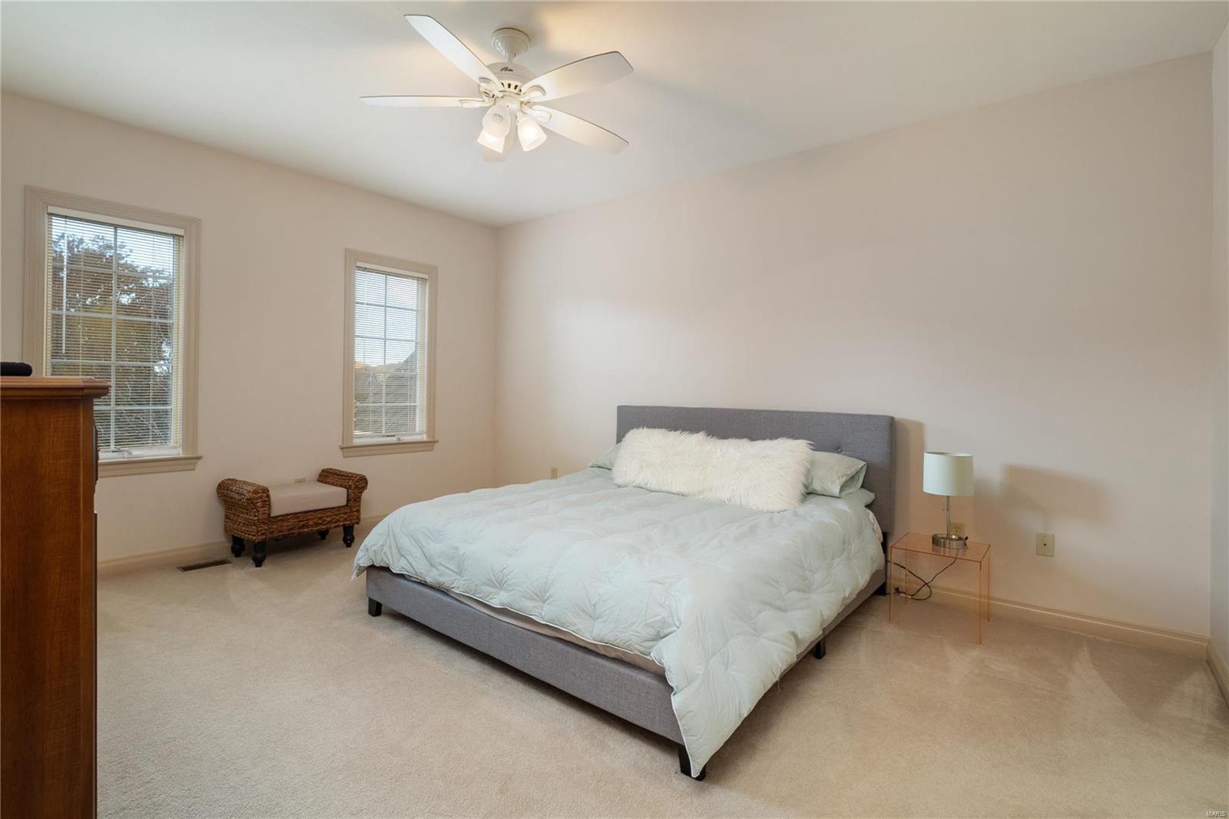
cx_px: 614
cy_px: 410
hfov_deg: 96.7
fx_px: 546
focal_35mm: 16
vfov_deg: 73.7
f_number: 7.1
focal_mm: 8
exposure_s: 1/2.5
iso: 400
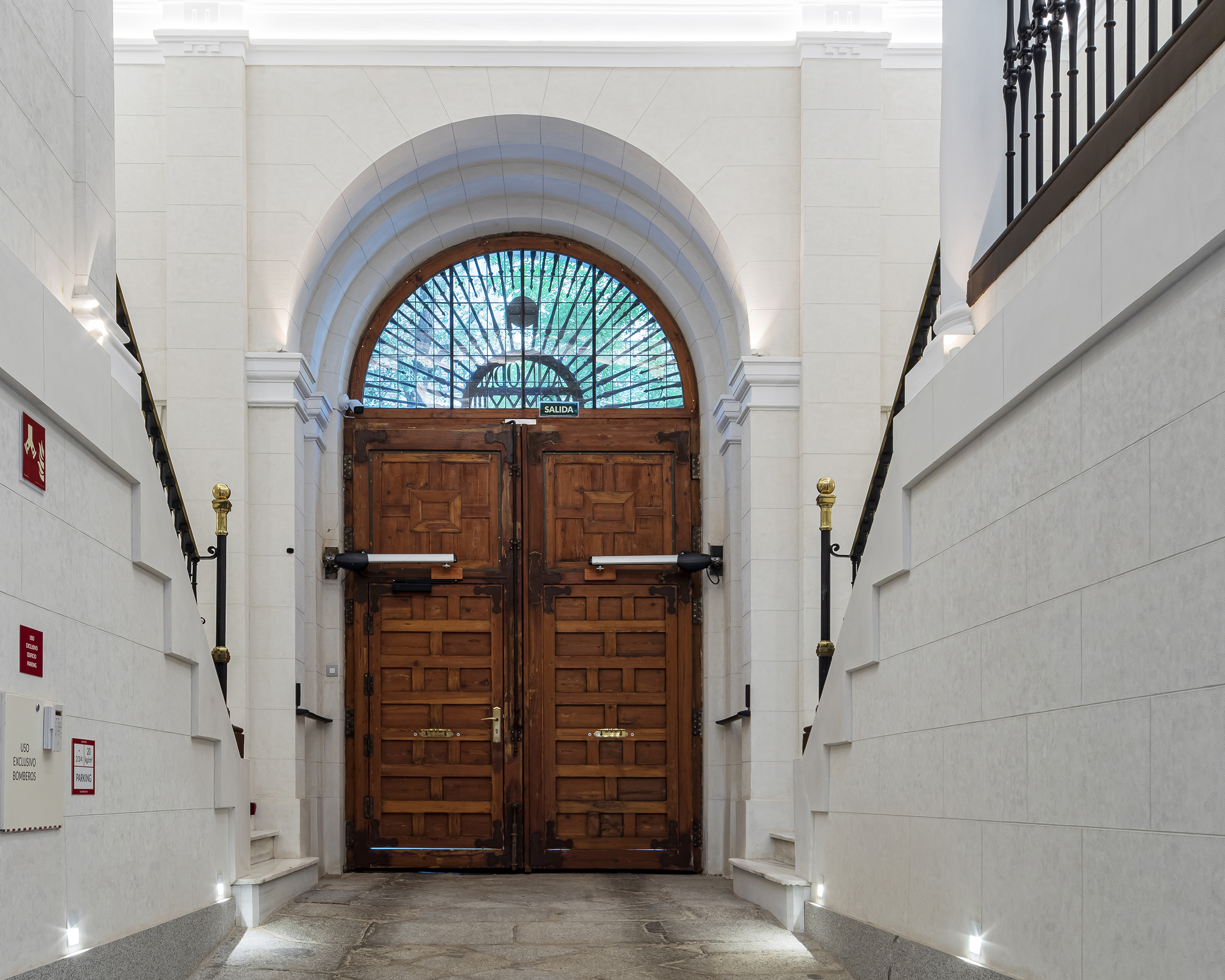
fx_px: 1994
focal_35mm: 55
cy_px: 529
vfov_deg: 27.6
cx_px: 509
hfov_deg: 34.1
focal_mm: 35
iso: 100
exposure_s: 4
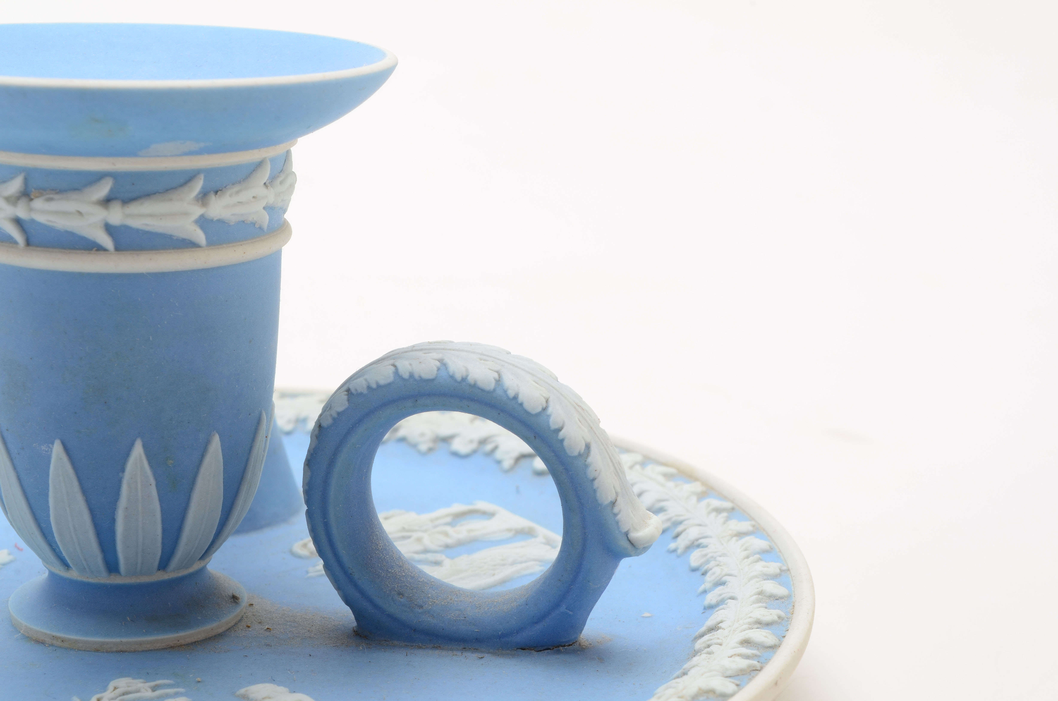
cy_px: 350
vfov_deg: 16.5
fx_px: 2420
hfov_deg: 24.7
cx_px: 529
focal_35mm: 82
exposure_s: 1/160
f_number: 20
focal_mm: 55
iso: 100
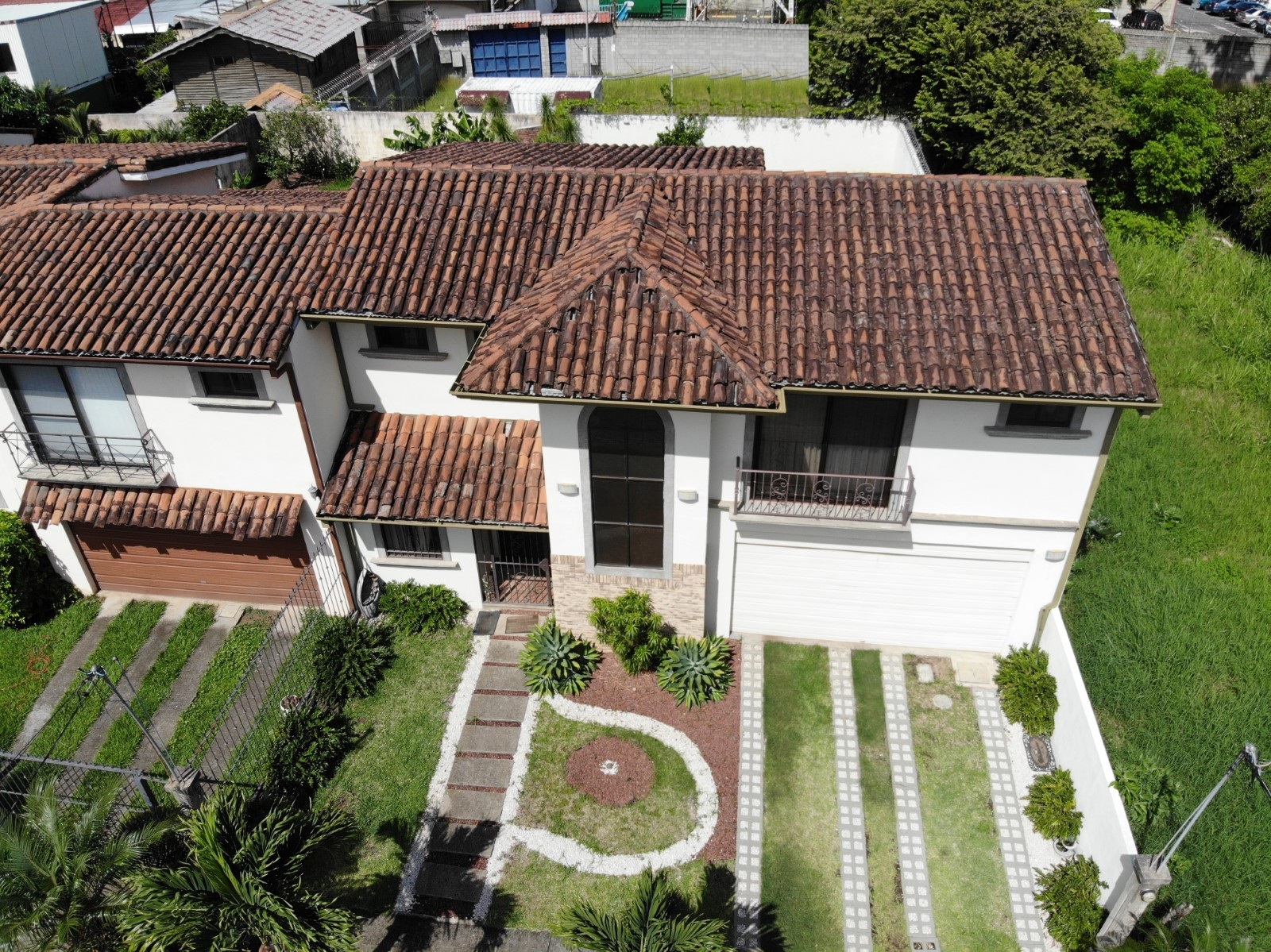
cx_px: 636
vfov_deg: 56.8
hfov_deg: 71.6
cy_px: 476
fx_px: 881
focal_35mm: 24
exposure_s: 1/1357
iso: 108
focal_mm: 4.5
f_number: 2.8
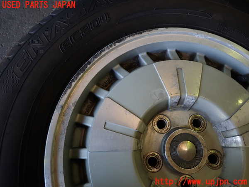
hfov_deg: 69.4
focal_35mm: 25
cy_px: 94
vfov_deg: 54.9
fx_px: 180
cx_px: 124
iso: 160
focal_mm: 4.5
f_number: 2
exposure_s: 1/60
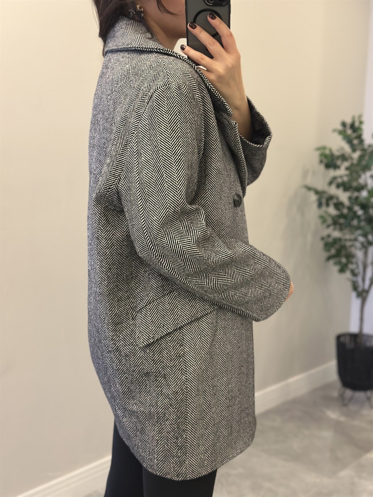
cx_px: 186
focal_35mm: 48
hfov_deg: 30.3
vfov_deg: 39.7
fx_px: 690
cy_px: 248
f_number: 1.78
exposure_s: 1/50
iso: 400
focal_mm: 6.86
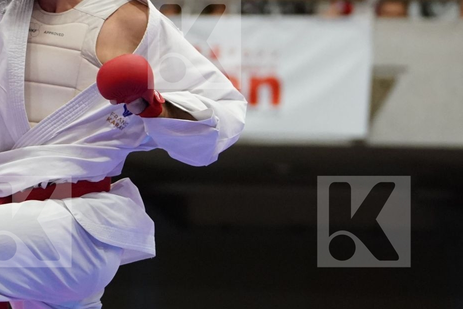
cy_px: 44
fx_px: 4526
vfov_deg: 3.9
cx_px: 25
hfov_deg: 5.8
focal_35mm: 352
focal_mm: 121
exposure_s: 1/1000
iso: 4000
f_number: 2.8
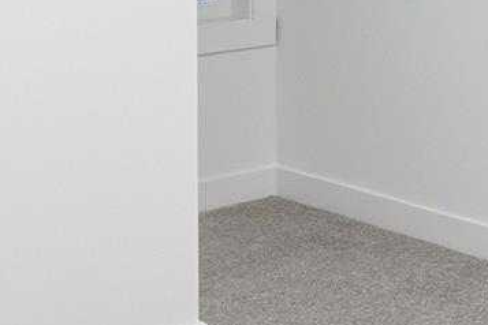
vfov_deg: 13.3
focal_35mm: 98
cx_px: 473
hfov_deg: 20.2
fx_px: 1328
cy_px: -135
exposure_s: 1/80
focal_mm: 14
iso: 250
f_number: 8
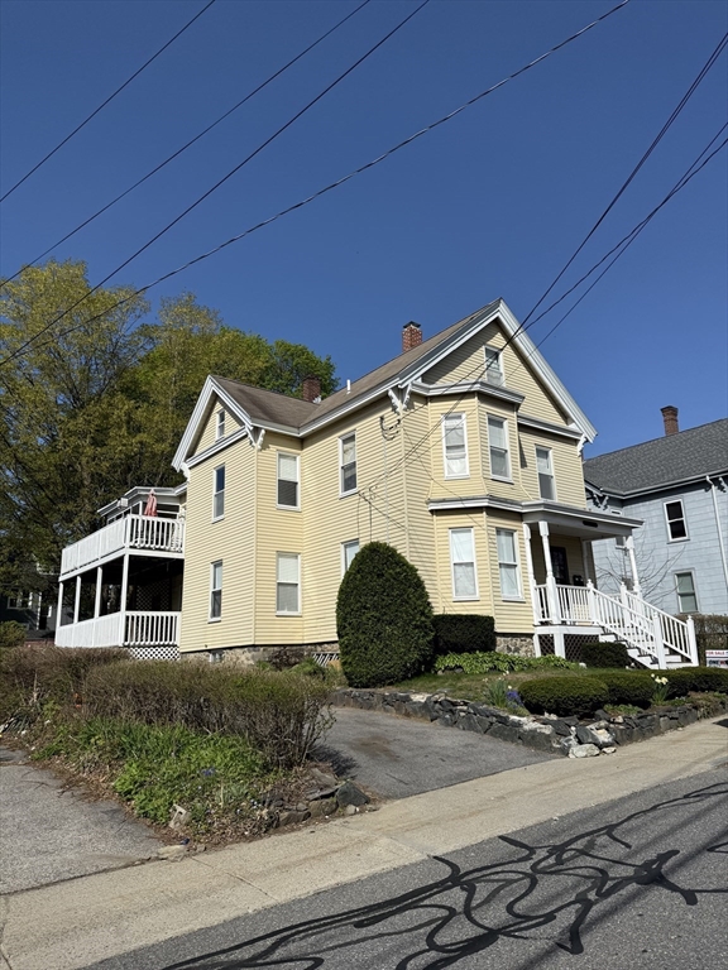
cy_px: 485
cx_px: 364
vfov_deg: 71.6
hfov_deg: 56.8
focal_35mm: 24
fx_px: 673
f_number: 1.78
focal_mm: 6.76
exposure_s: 1/9091
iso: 80
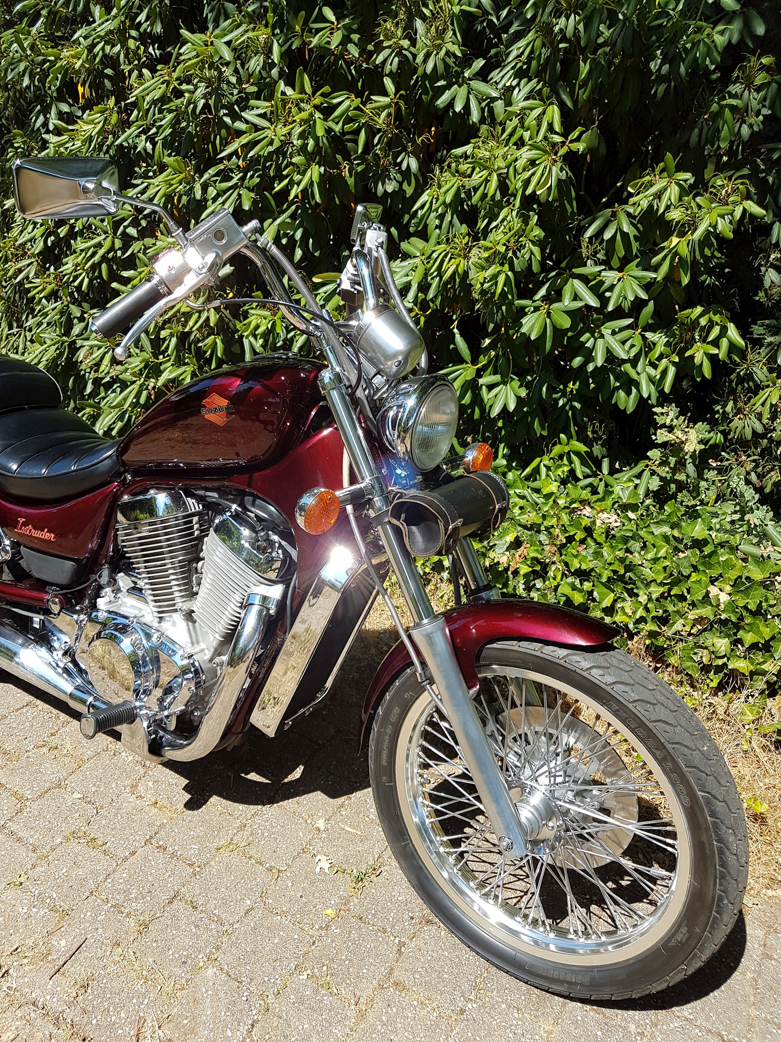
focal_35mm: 26
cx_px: 390
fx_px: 782
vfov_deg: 67.3
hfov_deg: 53.1
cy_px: 521
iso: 40
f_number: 1.7
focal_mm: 4.2
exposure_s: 1/1200
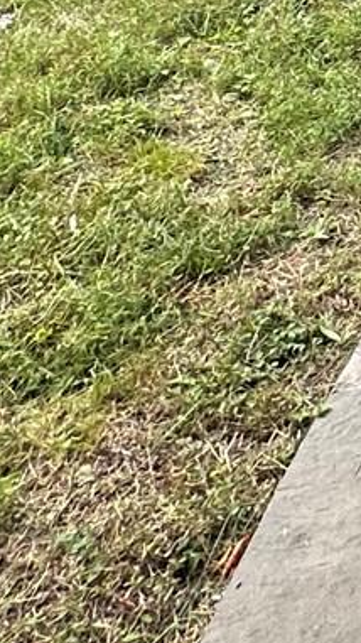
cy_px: -601
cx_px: 983
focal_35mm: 82
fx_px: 1397
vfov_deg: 18.4
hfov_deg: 11.1
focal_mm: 2.22
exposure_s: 1/168
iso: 40
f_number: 2.2
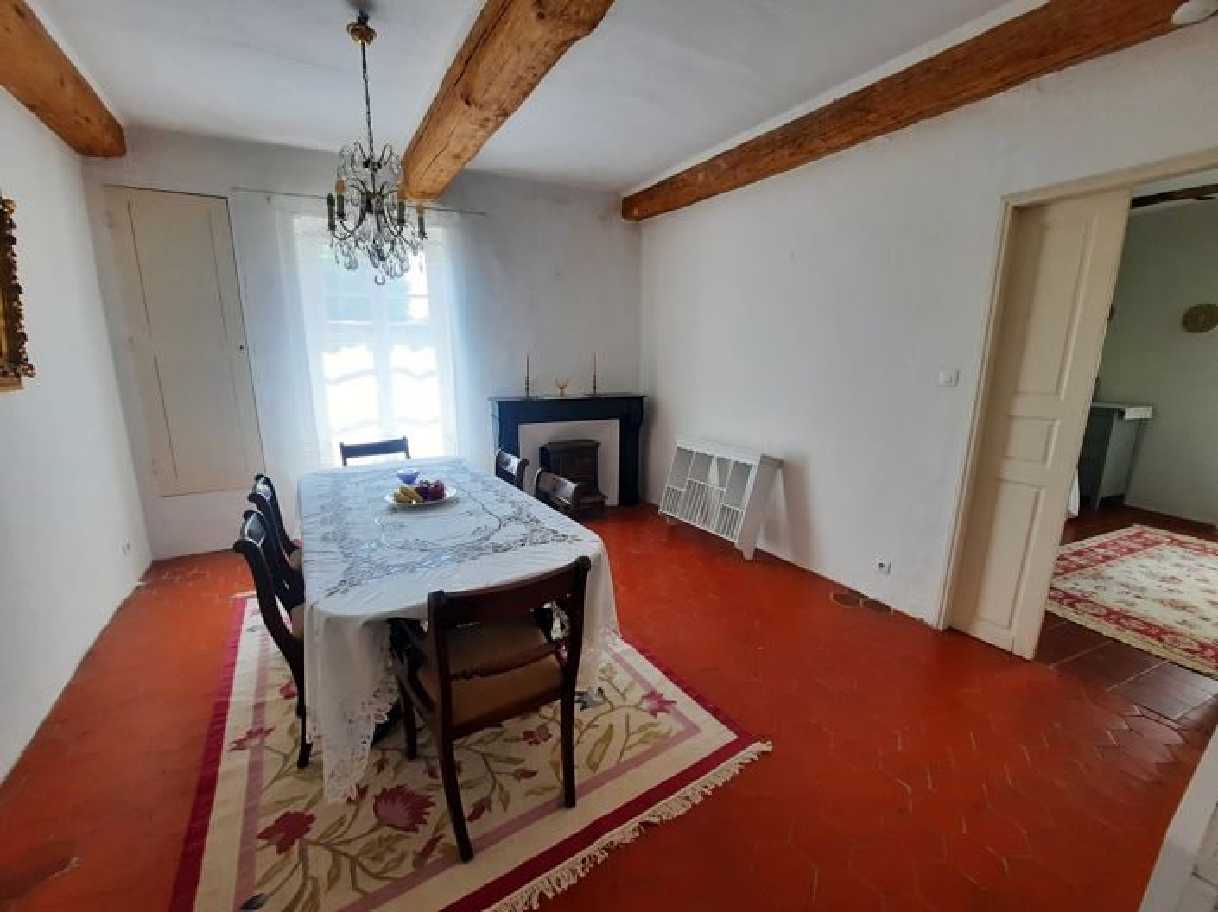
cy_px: 456
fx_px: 457
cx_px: 609
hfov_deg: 106.2
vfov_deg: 89.9
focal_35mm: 13
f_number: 2.2
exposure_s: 1/50
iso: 50
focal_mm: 1.74
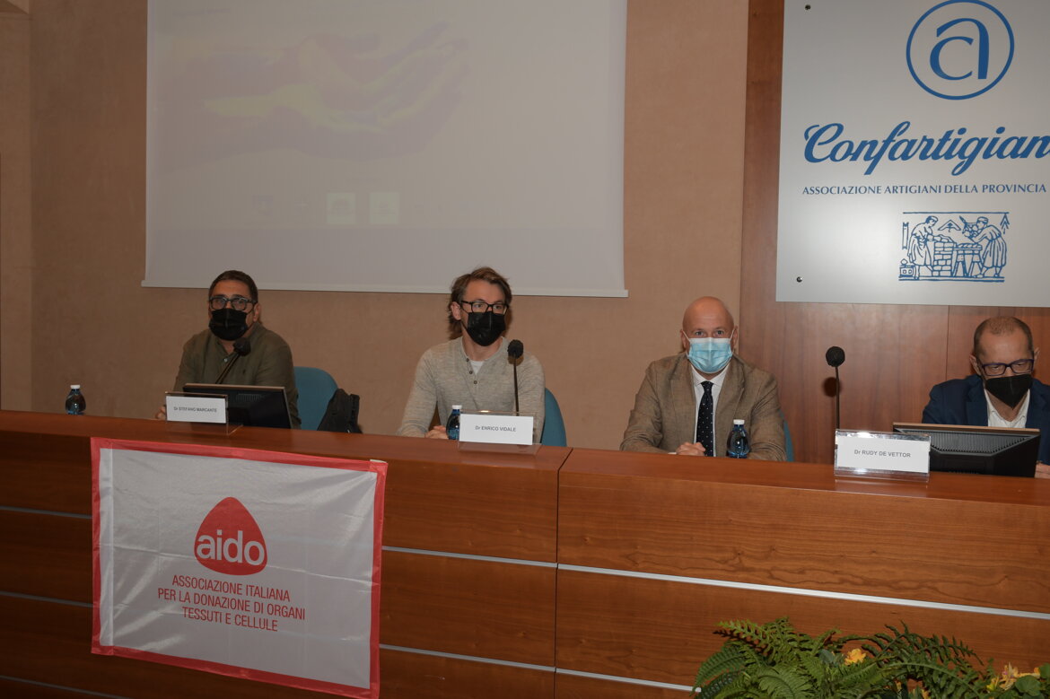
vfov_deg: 38.9
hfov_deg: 55.8
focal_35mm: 34
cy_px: 350
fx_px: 991
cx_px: 525
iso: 500
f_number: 6.3
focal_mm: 29
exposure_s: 1/60
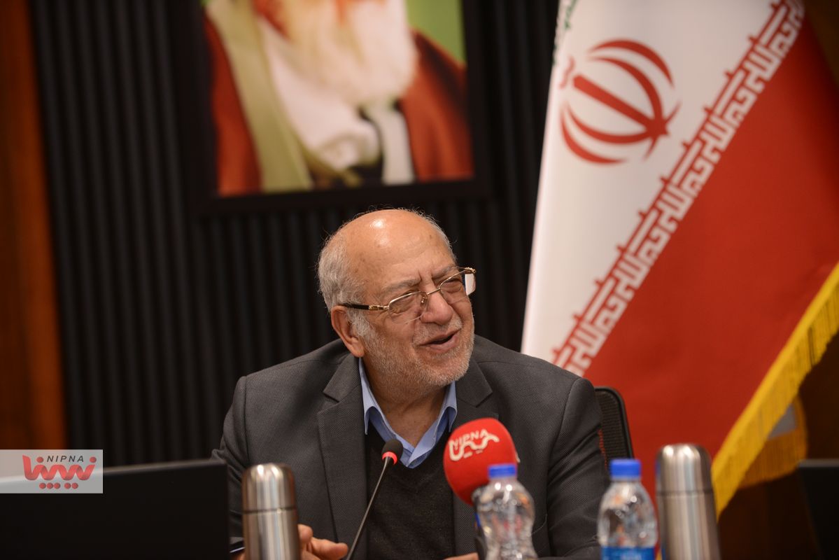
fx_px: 4662
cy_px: 280
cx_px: 420
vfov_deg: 6.9
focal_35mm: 200
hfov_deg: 10.3
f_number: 3.5
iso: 1000
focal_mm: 200
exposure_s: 1/125
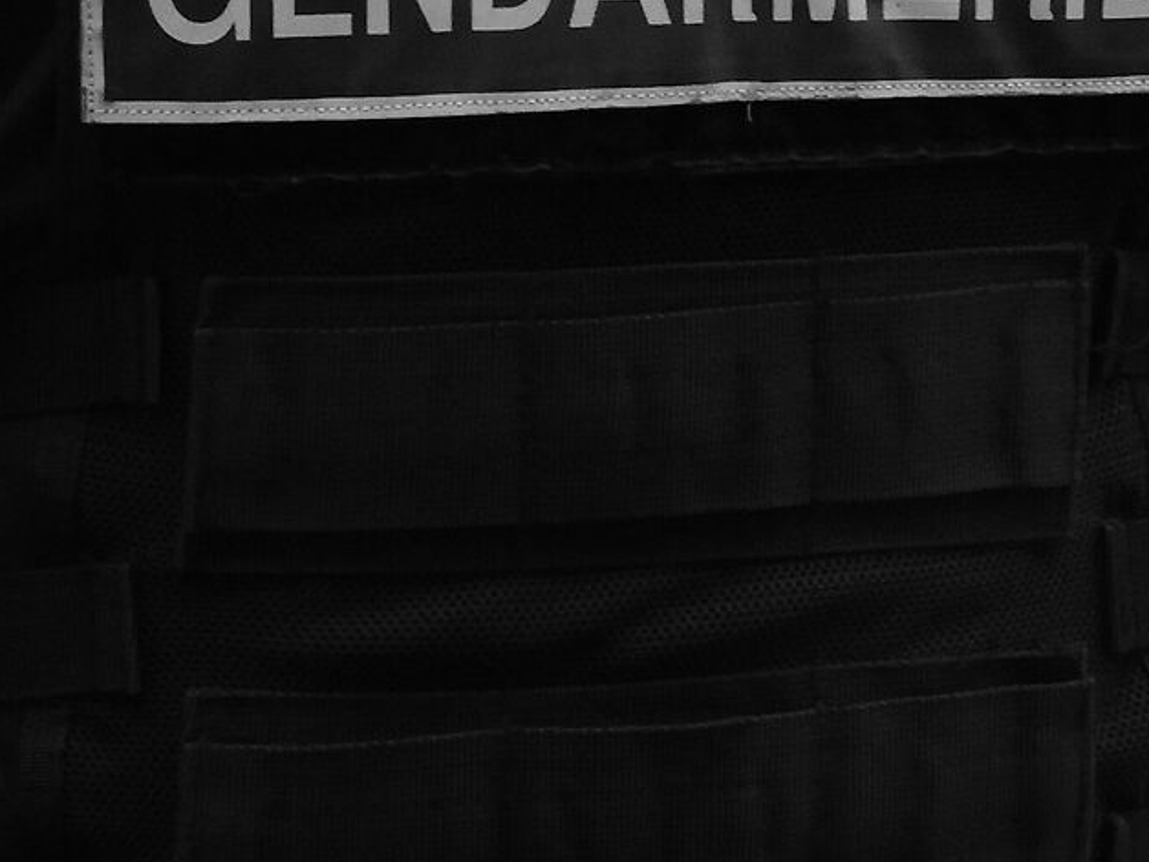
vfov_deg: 2.9
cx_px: -931
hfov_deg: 3.8
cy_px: -699
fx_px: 17127
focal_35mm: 516
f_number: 5
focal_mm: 24.2
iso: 140
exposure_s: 1/60
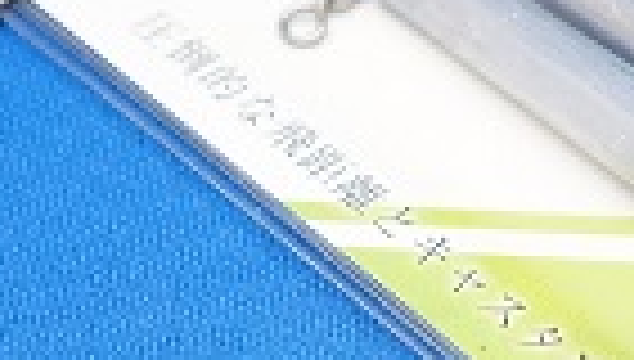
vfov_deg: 5.7
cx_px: 733
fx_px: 3588
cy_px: 256
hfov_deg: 10.0
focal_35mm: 213
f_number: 4
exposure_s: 1/60
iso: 1000
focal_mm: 30
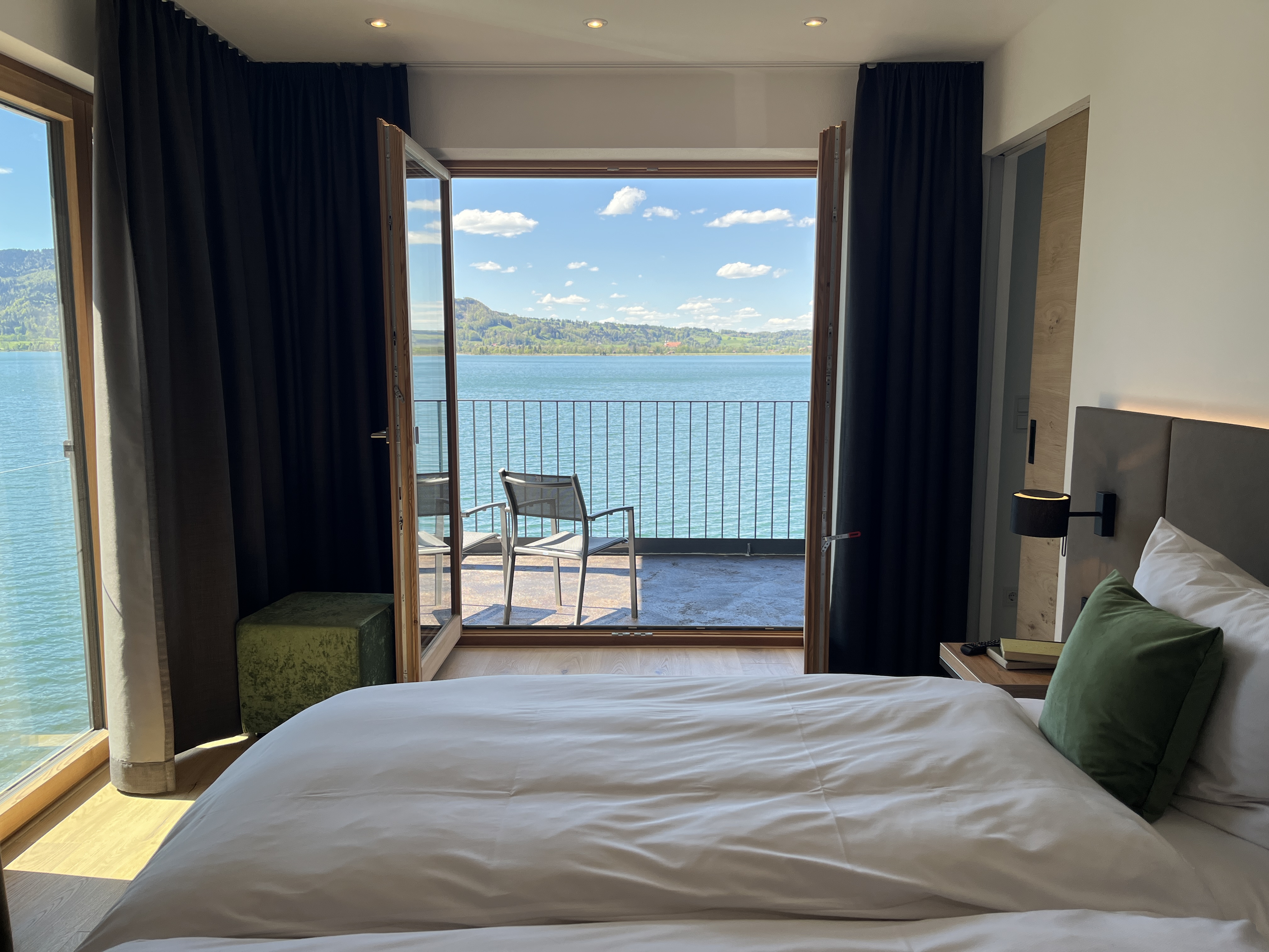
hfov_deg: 67.3
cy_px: 476
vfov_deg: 53.1
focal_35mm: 26
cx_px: 634
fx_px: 953
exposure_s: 1/858
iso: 50
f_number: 1.6
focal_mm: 5.1
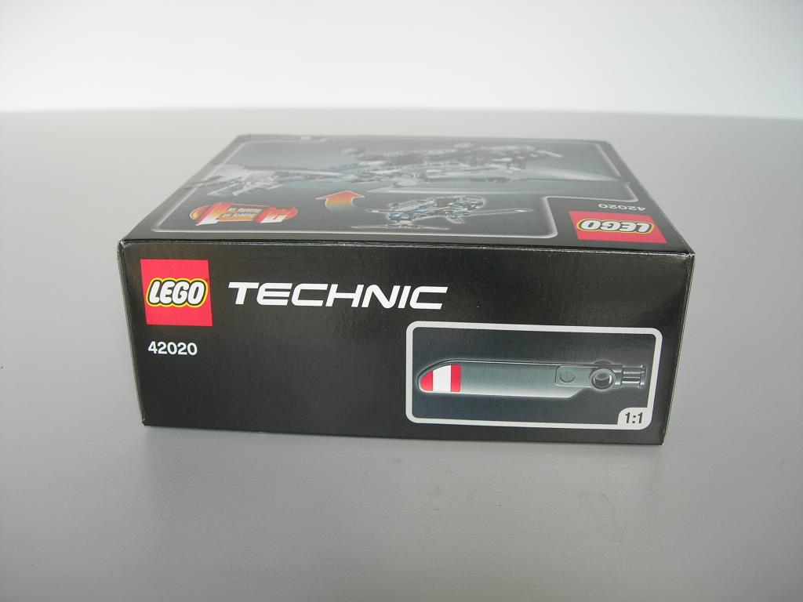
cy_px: 301
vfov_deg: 37.7
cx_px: 402
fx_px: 881
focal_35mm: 38
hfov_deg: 49.0
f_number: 2.8
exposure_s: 1/6.4
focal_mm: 7.8
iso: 64
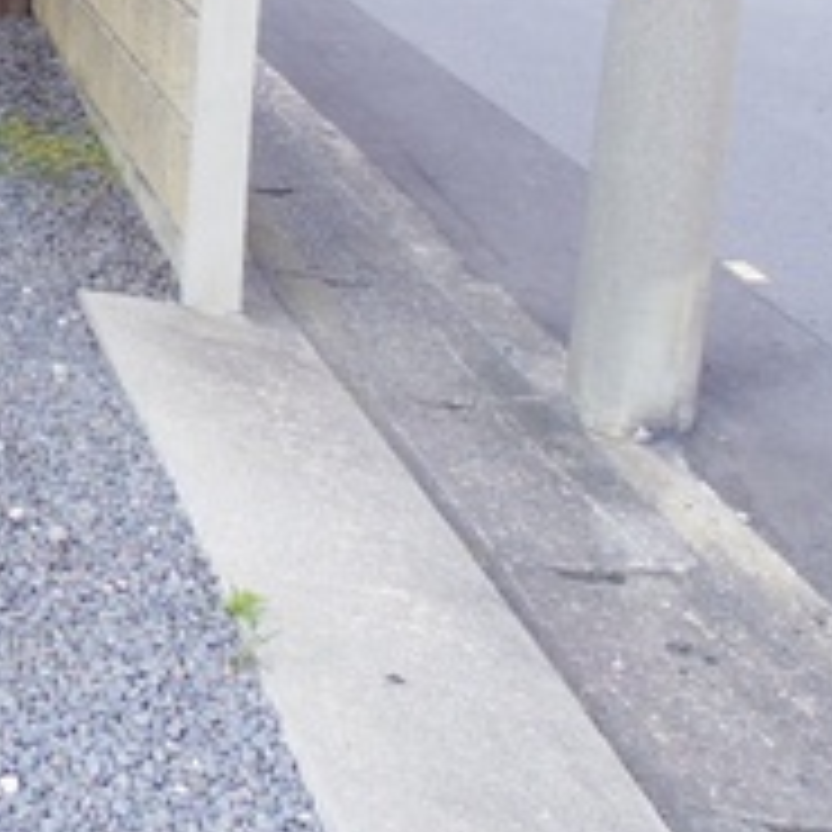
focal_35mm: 57
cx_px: -414
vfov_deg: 27.9
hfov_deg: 23.8
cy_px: -43
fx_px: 1550
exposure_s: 1/160
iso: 200
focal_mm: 3.8
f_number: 4.5
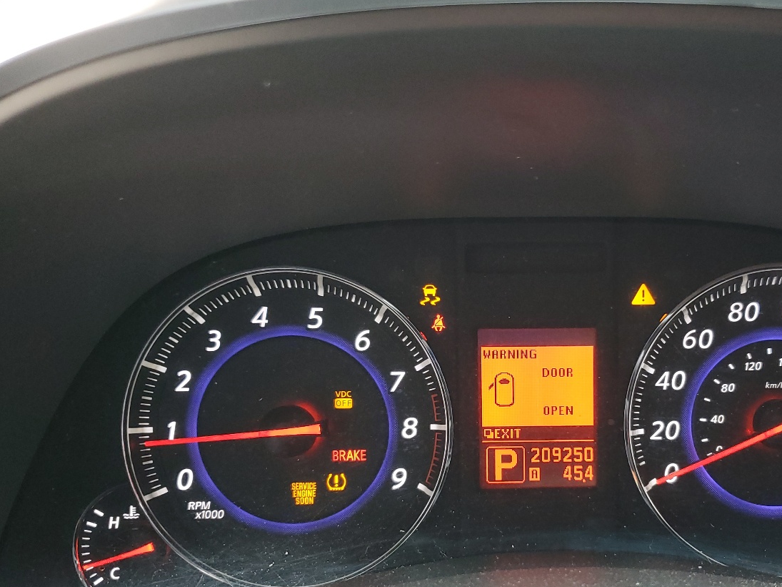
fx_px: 858
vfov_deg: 37.0
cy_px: 427
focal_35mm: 38
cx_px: 525
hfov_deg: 48.1
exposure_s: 1/60.2
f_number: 1.5
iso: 121
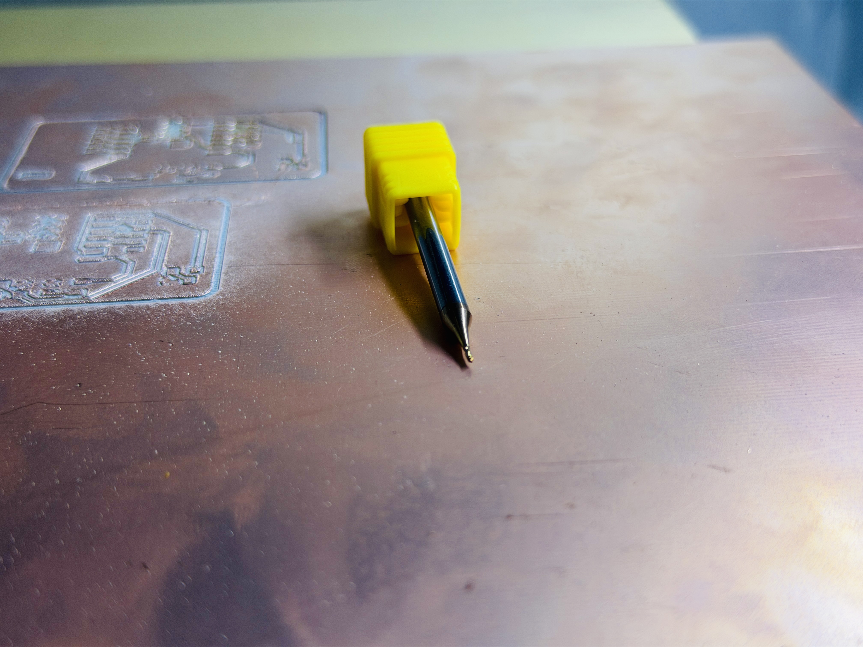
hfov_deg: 39.7
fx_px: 1197
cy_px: 324
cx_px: 432
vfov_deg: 30.3
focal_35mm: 48
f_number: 1.78
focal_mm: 6.76
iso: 80
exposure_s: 1/452
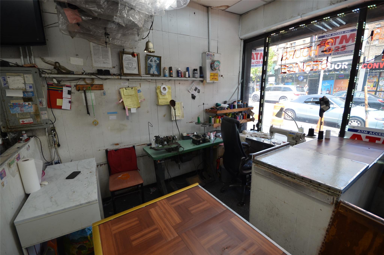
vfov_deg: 77.1
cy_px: 128
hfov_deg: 100.5
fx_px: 160
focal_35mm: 15
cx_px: 192
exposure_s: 1/125
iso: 280
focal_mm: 10
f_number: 5.6
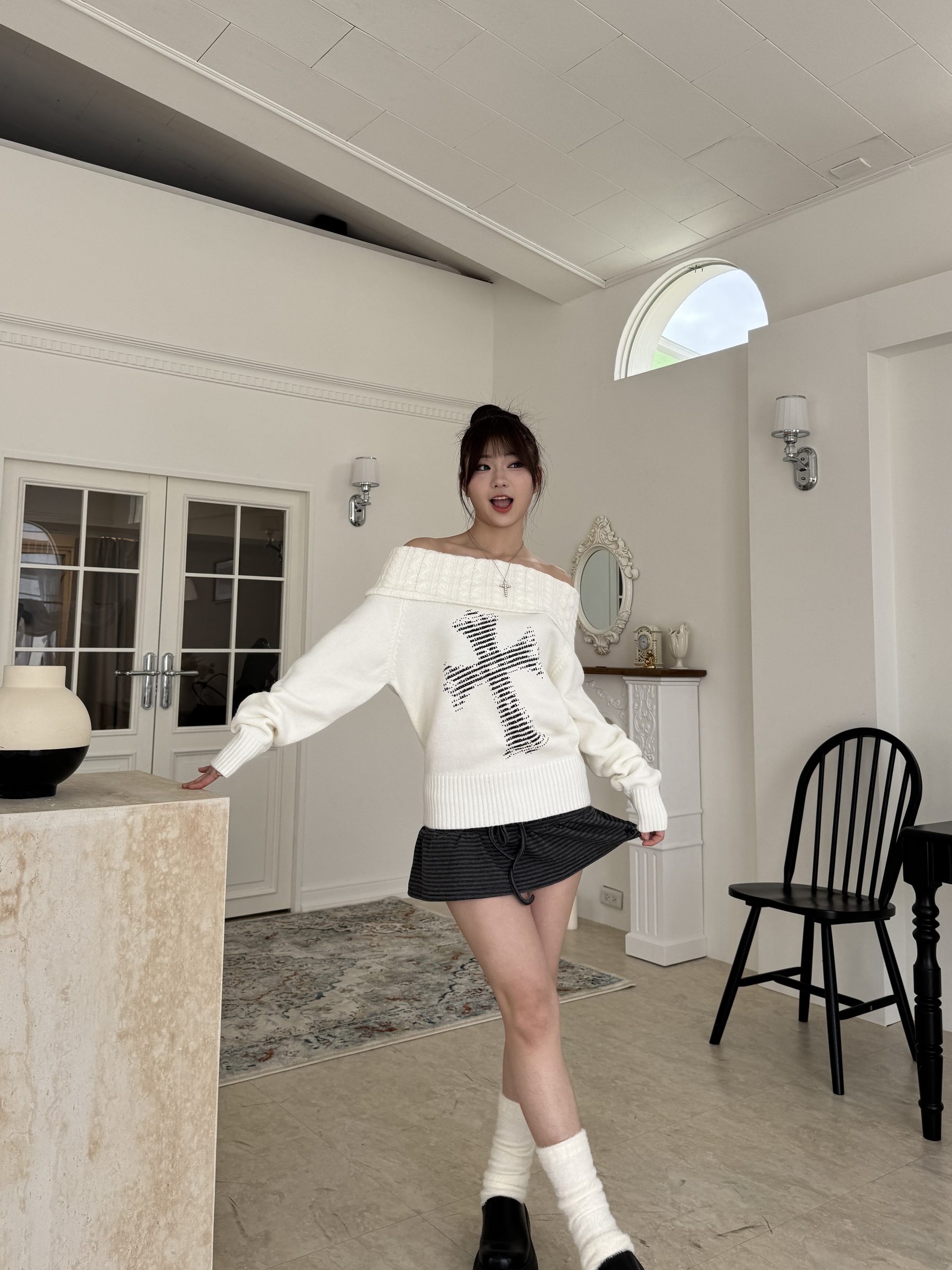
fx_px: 880
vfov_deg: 71.6
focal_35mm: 24
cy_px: 635
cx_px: 476
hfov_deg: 56.8
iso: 80
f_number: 1.78
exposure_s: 1/518
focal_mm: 6.76
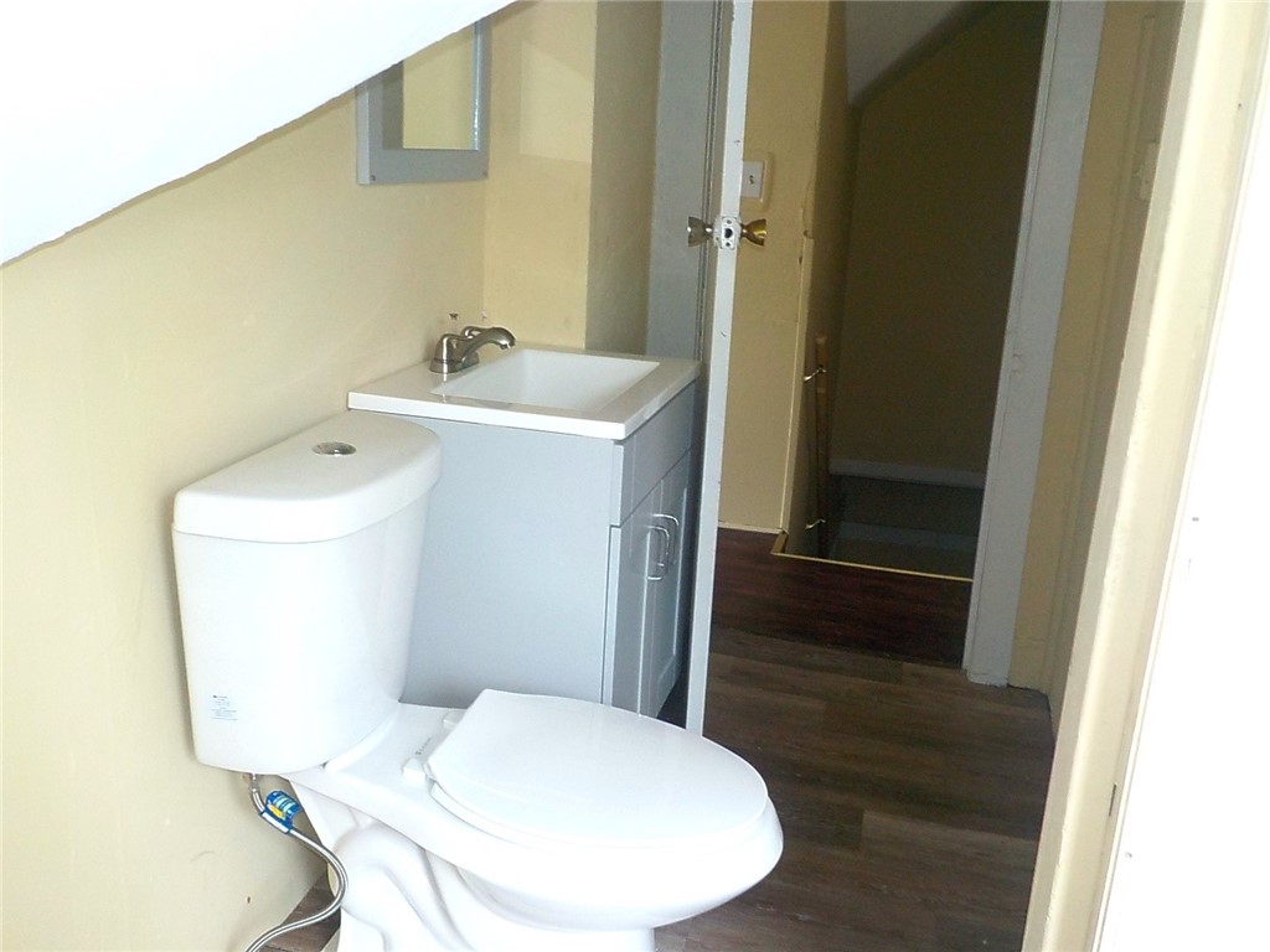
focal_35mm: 30
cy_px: 476
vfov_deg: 46.8
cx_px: 635
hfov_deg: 60.0
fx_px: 1101
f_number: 3.3
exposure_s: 1/30
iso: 200
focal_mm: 4.1
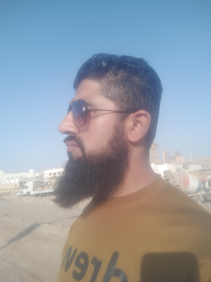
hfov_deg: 63.4
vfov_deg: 79.0
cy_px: 141
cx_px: 106
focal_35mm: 21
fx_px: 171
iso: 100
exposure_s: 1/1227
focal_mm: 3.57
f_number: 2
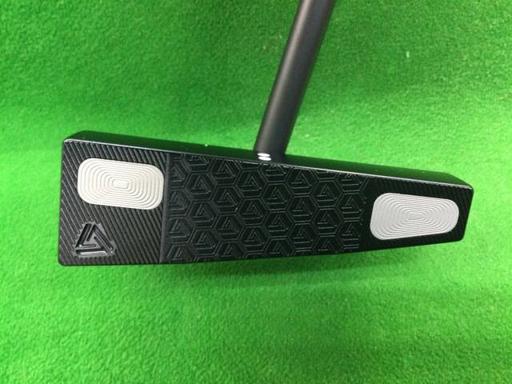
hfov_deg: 58.4
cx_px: 256
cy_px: 192
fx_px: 459
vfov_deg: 45.4
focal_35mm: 31
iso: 200
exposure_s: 1/20
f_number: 2.4
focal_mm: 3.3
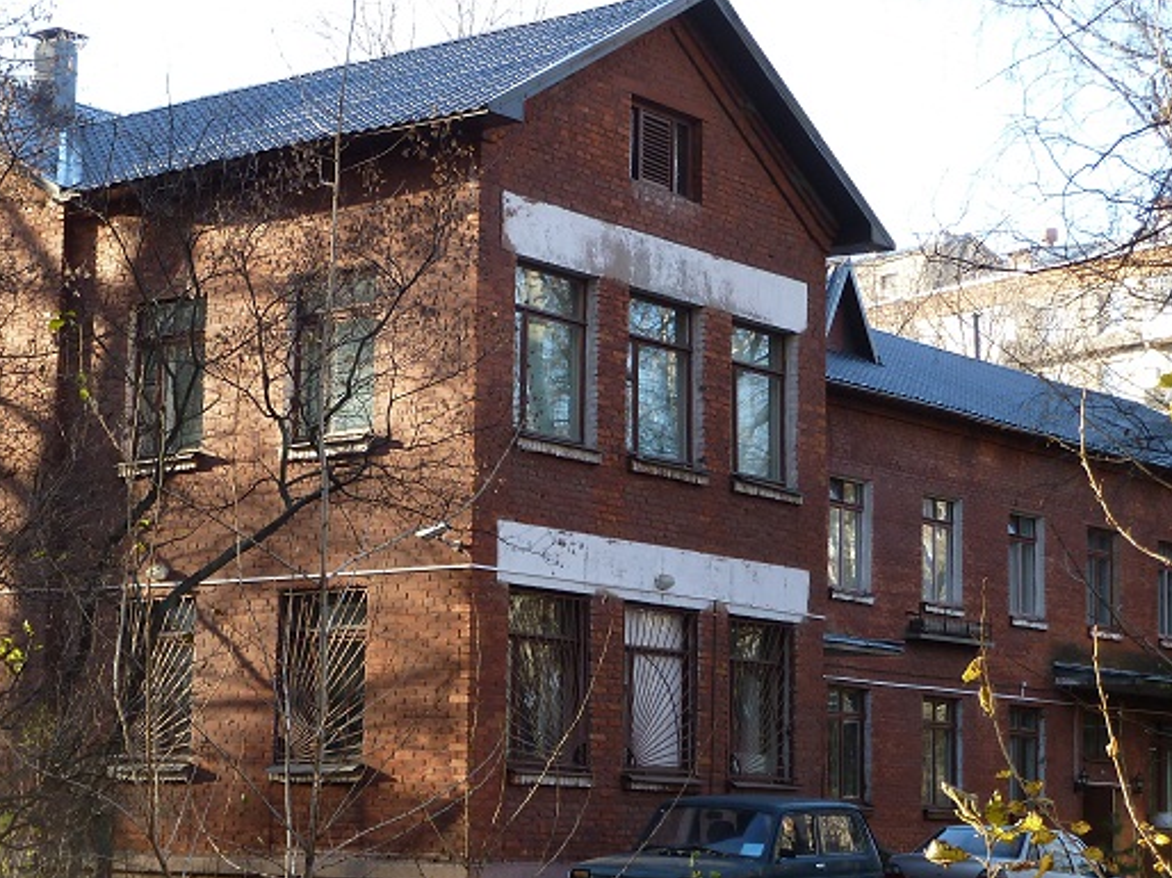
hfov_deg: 24.0
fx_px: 2741
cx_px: 374
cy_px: 465
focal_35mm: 81
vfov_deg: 18.2
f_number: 3.8
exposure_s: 1/50
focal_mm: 8.5
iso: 80
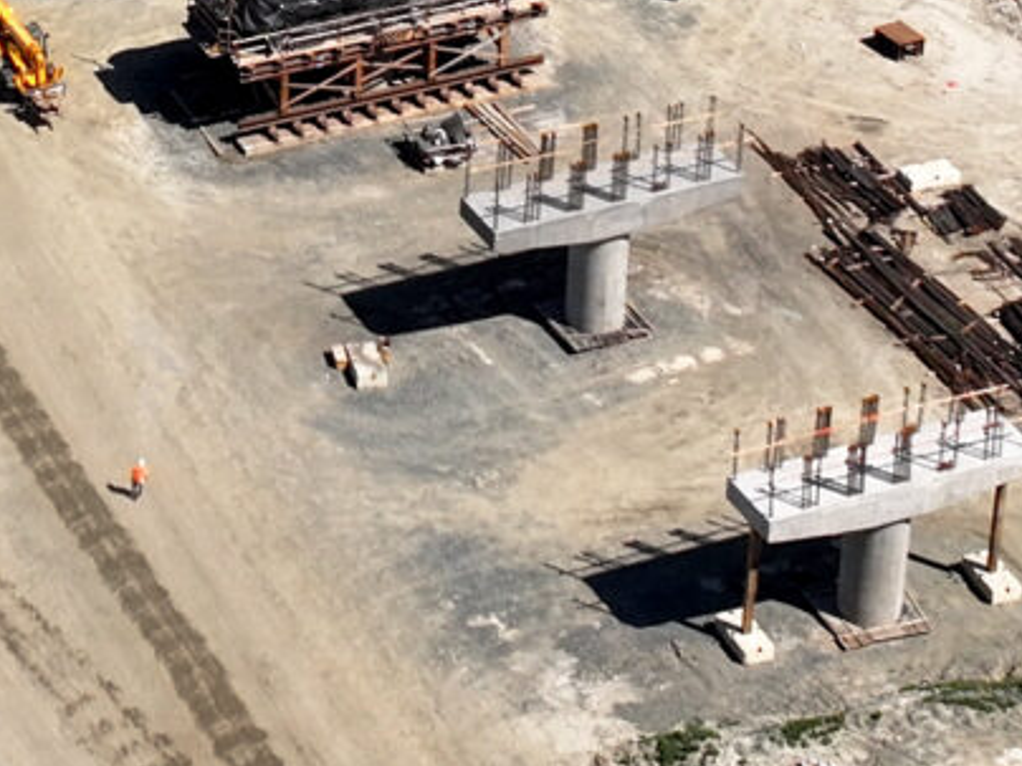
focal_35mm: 152
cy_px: -182
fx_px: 4488
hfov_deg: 12.9
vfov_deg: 9.6
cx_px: 134
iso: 100
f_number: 2.8
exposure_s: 1/2000
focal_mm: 12.29
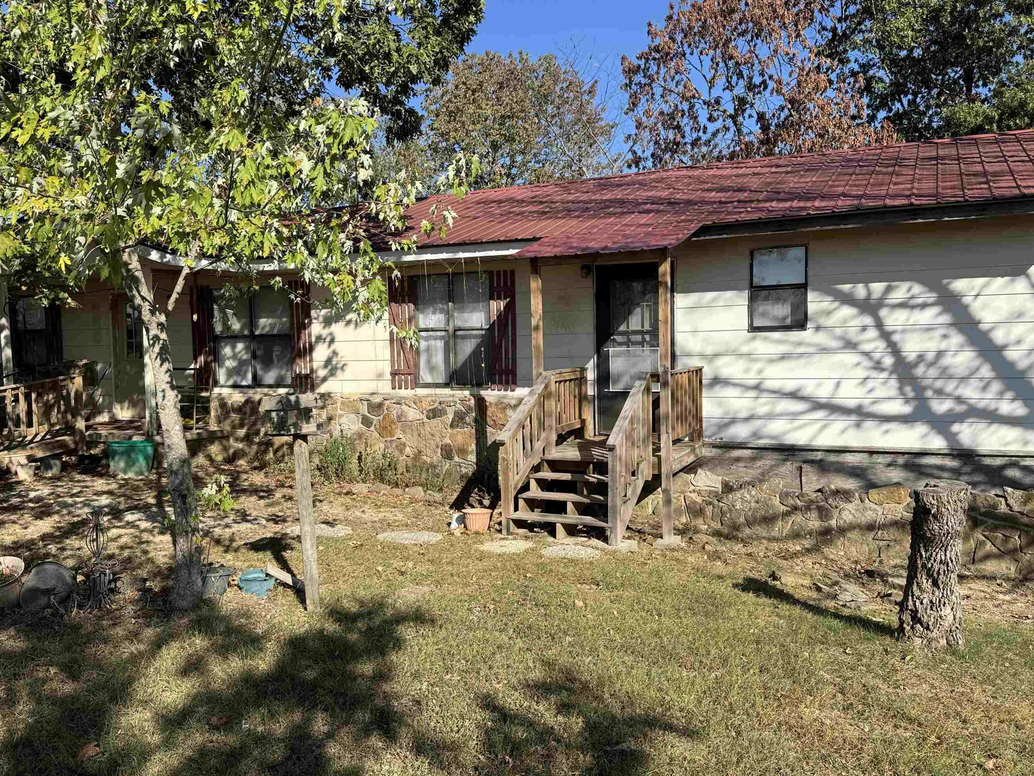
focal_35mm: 28
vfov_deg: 49.7
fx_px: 836
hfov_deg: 63.4
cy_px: 402
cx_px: 511
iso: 80
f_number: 1.78
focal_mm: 6.76
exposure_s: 1/3413
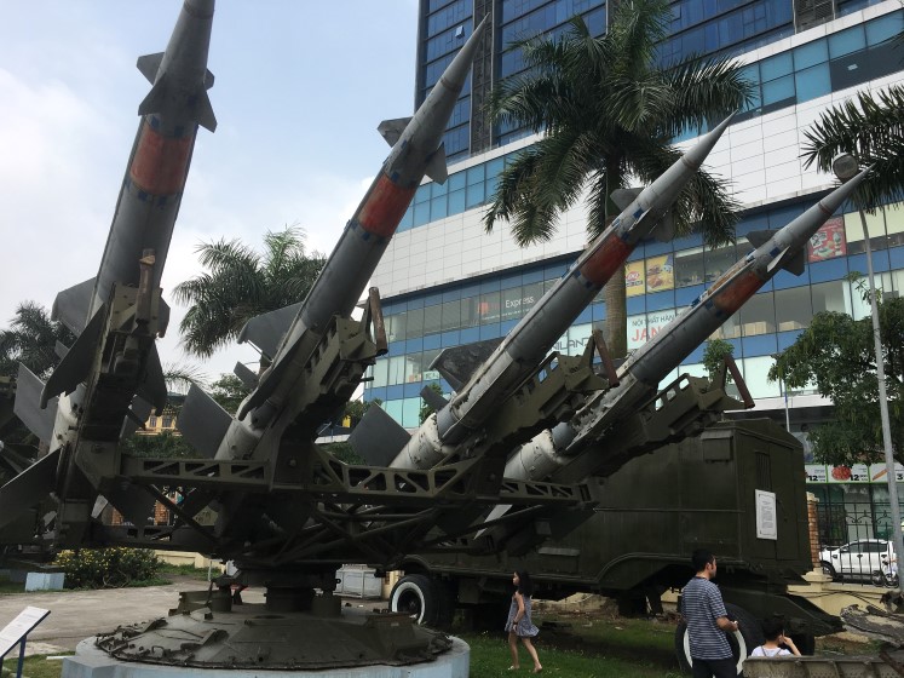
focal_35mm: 29
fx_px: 757
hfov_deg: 61.7
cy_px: 339
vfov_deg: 48.2
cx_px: 452
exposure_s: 1/1603
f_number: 2.2
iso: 25
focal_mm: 4.15
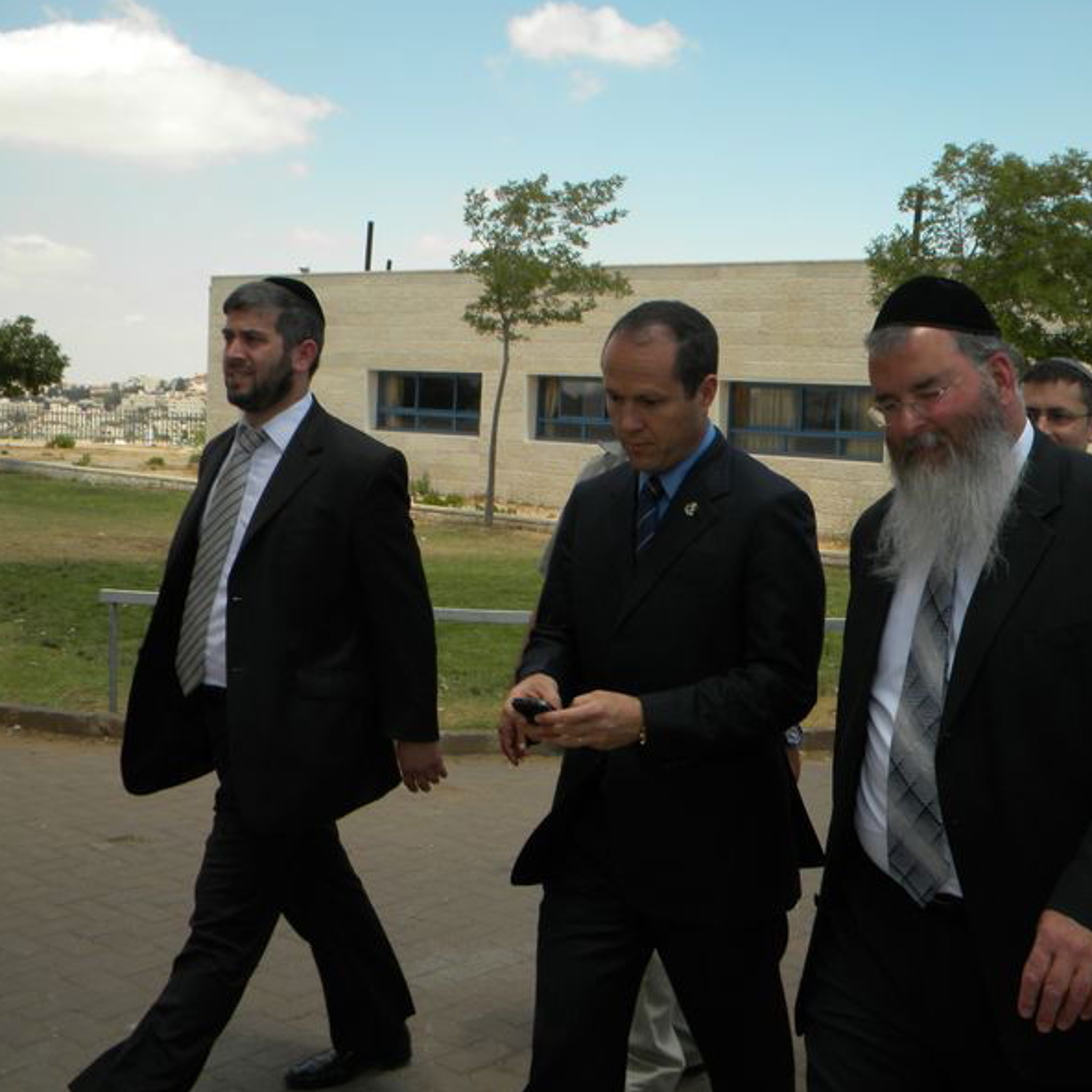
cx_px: 670
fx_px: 1535
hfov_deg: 39.0
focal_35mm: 43
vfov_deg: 39.2
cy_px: 542
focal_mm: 6.4
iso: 80
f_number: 3.7
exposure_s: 1/920
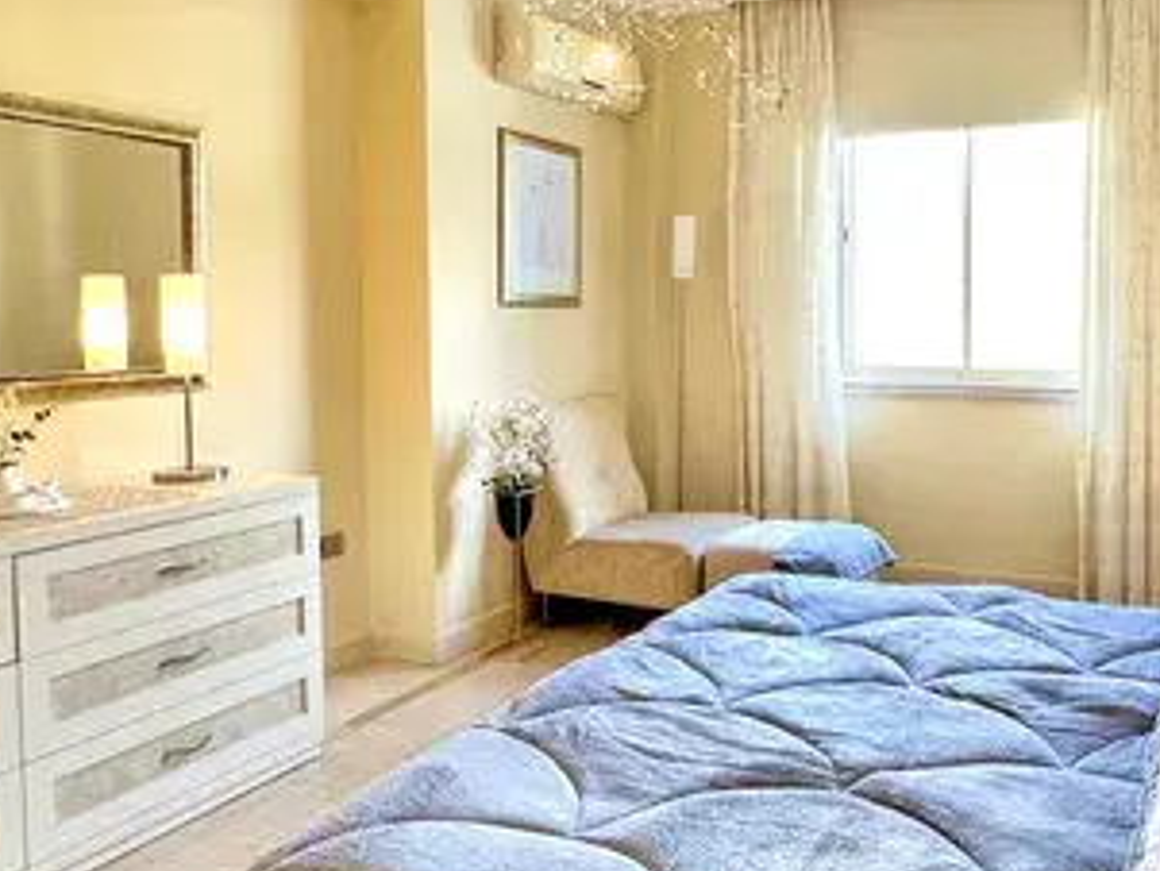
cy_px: 347
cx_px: 792
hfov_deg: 56.8
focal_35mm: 31
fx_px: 1039
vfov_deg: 45.2
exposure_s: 1/100
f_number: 2.2
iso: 160
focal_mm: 2.22
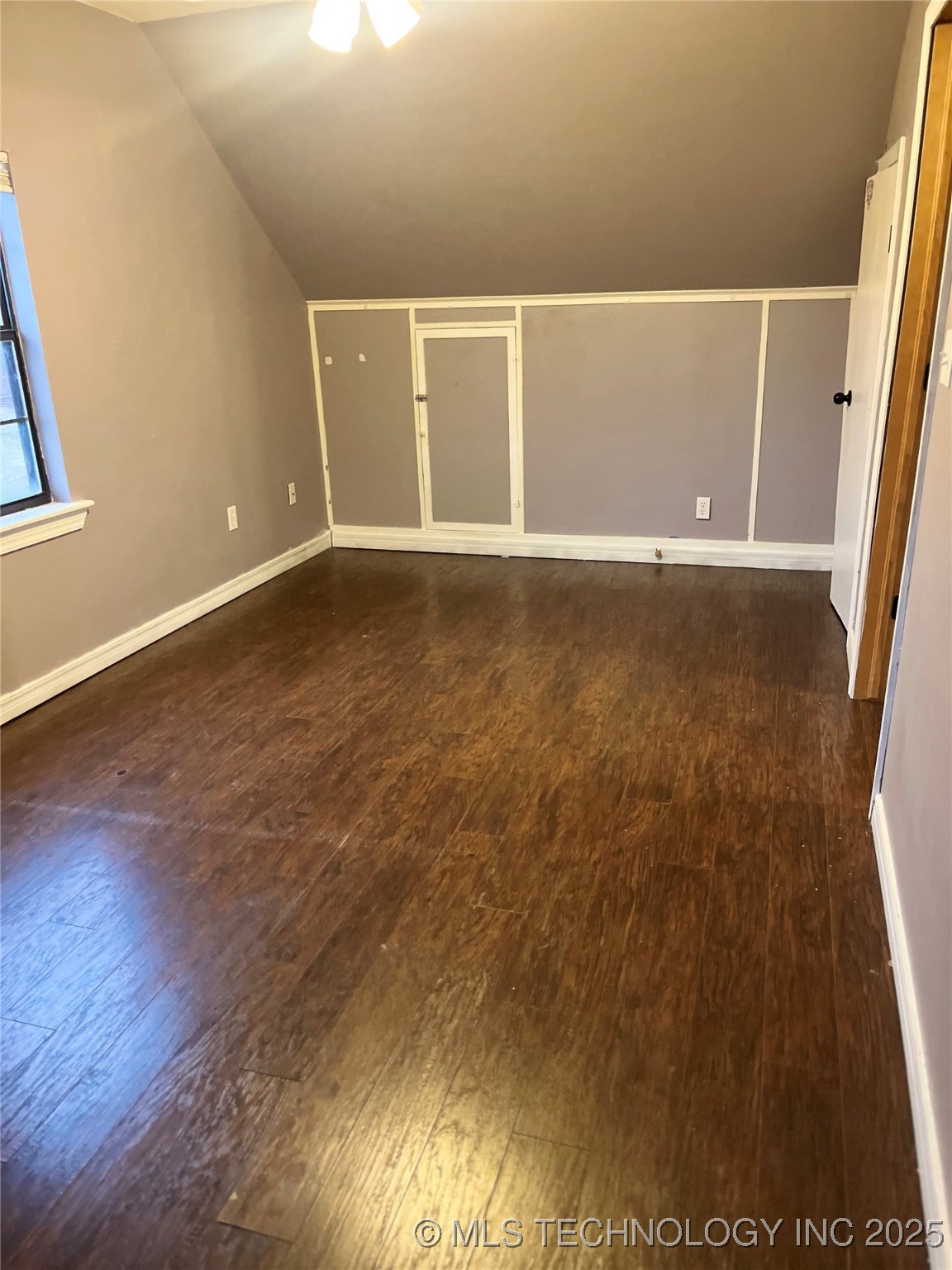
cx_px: 476
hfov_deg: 53.1
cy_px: 635
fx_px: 953
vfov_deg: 67.3
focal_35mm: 26
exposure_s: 1/60
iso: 500
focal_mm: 5.1
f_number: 1.6
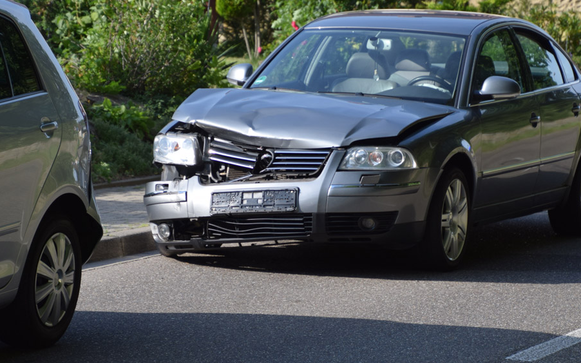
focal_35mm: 175
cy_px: 186
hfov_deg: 12.0
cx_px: 288
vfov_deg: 7.5
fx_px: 2770
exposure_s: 1/640
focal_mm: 86
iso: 200
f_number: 6.3
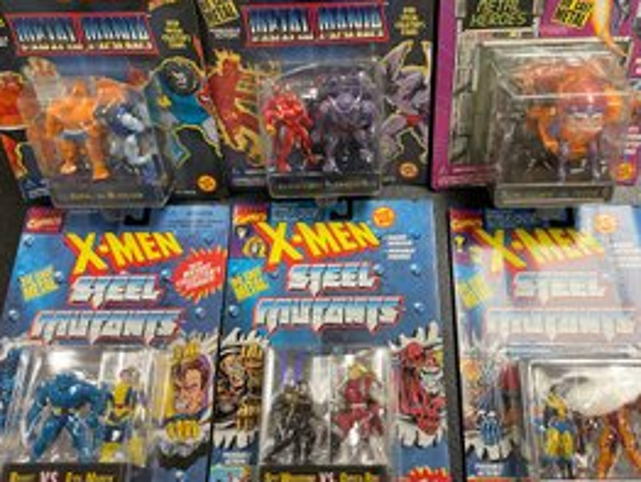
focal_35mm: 34
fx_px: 630
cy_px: 195
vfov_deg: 41.7
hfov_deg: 53.8
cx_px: 358
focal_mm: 4.2
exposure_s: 1/60
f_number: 1.6
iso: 125
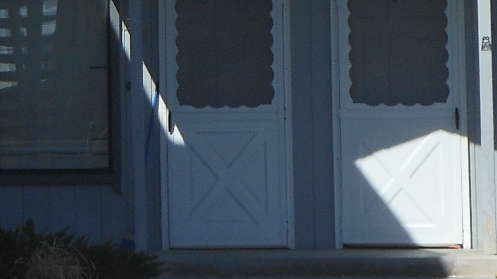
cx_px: -296
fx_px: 3623
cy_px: -214
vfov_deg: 4.4
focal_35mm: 275
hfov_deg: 7.7
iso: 80
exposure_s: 1/800
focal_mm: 10.2
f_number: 4.1
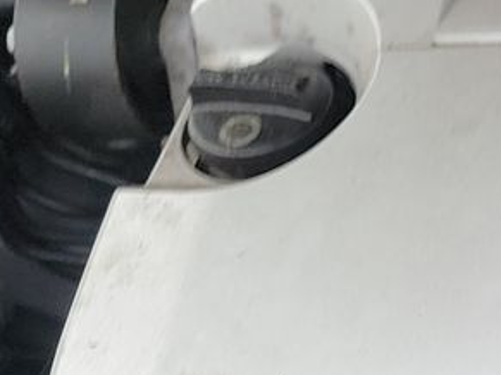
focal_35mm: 132
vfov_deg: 11.2
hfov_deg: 12.6
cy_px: 110
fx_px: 1910
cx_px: 1088
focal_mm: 6.7
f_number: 1.8
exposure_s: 1/59
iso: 120
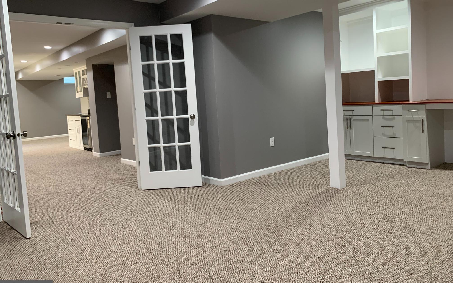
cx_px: 227
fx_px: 346
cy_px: 126
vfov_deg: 44.5
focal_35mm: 28
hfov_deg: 66.5
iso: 200
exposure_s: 1/60
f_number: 1.8
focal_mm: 4.25
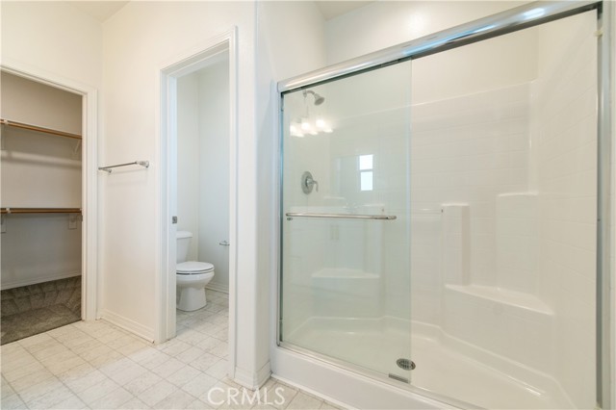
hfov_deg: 104.3
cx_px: 308
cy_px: 205
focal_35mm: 14
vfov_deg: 81.1
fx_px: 239
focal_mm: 14
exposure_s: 1/250
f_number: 3.5
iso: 400
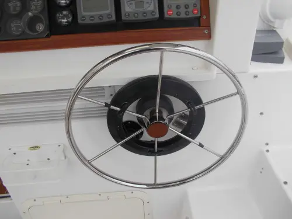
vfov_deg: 48.2
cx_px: 146
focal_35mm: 29
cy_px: 110
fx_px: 245
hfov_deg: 61.7
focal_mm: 4.1
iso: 80
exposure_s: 1/500
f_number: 3.3
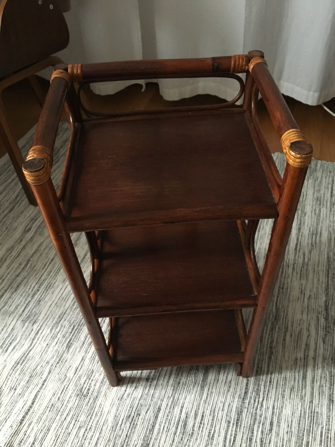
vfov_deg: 61.7
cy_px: 224
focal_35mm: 29
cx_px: 168
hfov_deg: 48.2
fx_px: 374
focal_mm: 4.15
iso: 320
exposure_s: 1/17
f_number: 2.2
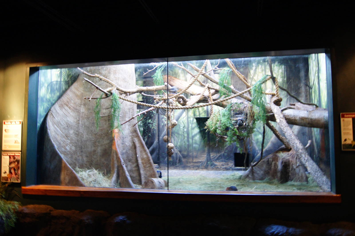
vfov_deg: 43.6
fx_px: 296
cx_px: 178
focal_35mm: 30
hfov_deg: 61.9
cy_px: 118
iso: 1600
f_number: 3.5
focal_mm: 20
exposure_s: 1/8
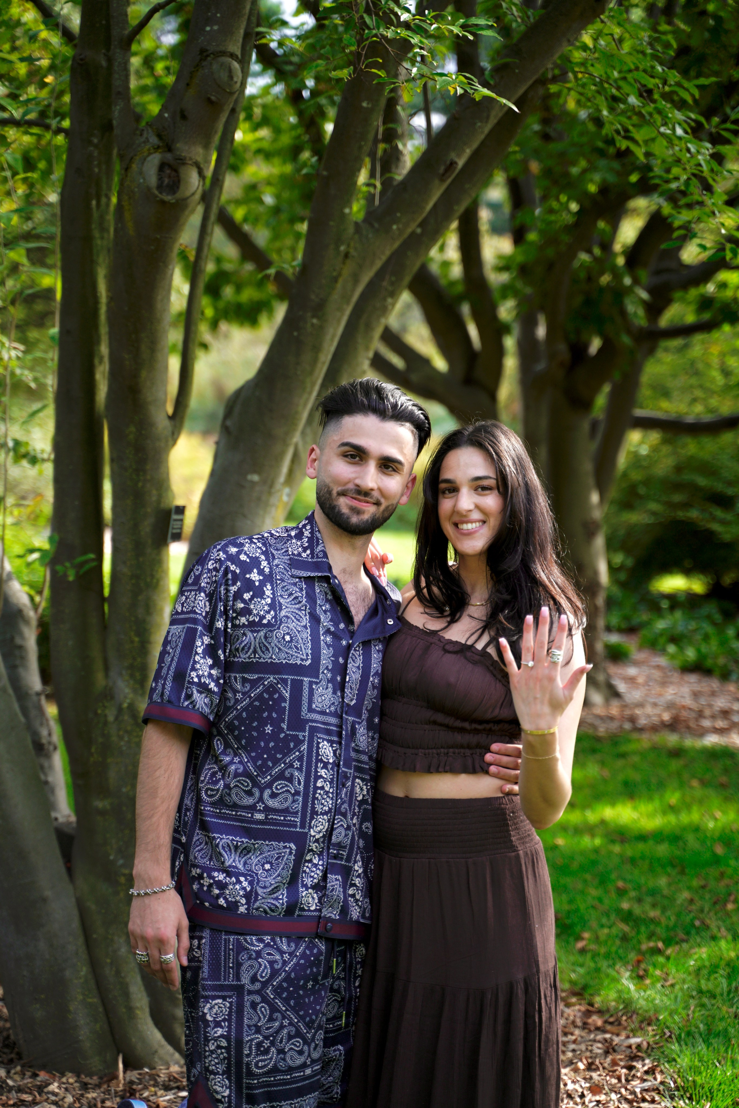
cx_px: 370
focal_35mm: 75
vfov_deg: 27.0
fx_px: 2308
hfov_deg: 18.2
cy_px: 554
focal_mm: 75
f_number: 2.8
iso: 200
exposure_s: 1/640
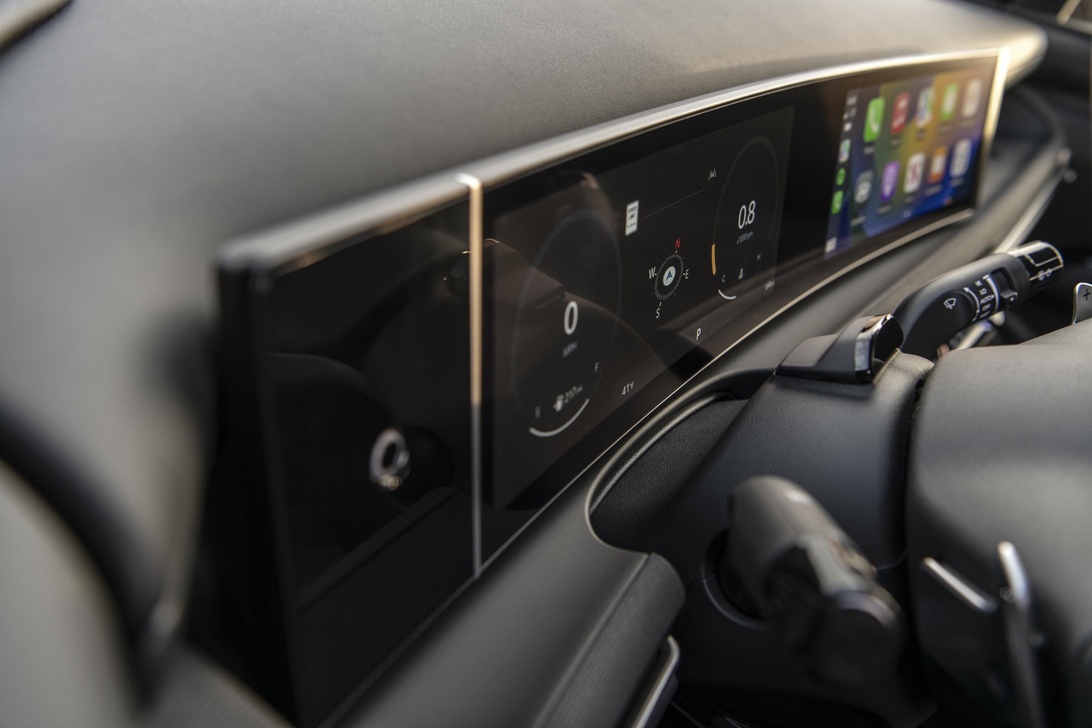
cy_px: 364
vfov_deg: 41.1
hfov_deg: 58.7
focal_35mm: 32
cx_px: 546
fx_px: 971
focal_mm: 32
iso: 200
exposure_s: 1/40
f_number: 4
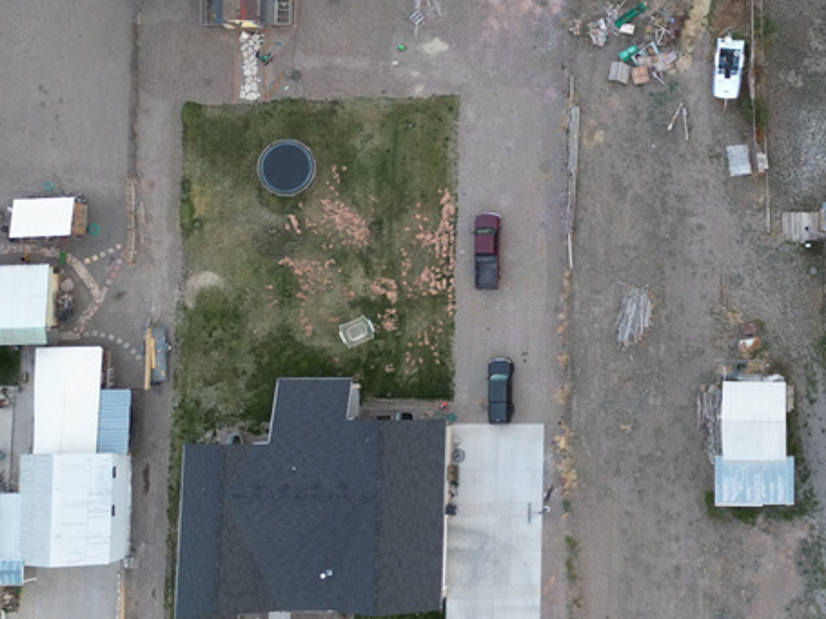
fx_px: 1288
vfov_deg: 27.0
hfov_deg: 33.7
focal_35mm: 54
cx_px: 742
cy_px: 281
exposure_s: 1/15
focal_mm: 6.72
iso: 100
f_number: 1.7
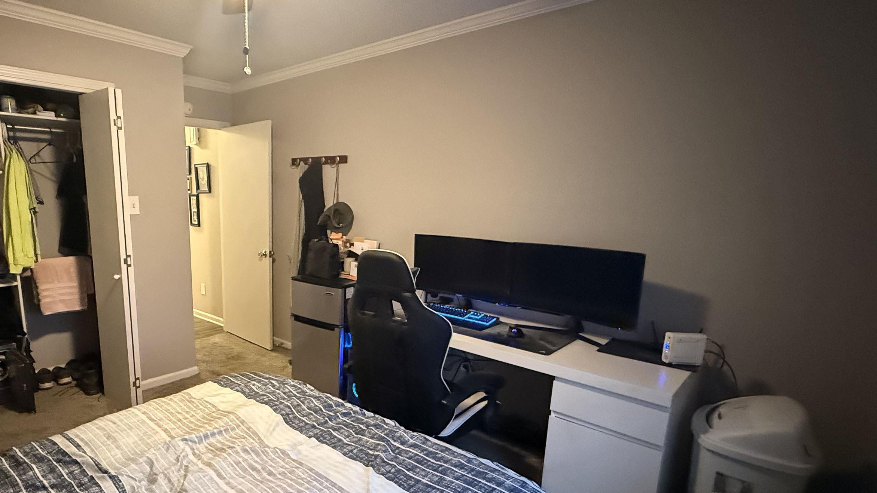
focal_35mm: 20
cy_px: 285
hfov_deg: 84.1
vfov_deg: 55.6
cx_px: 303
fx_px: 465
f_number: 2.2
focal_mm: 2.22
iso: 1250
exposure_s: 1/40
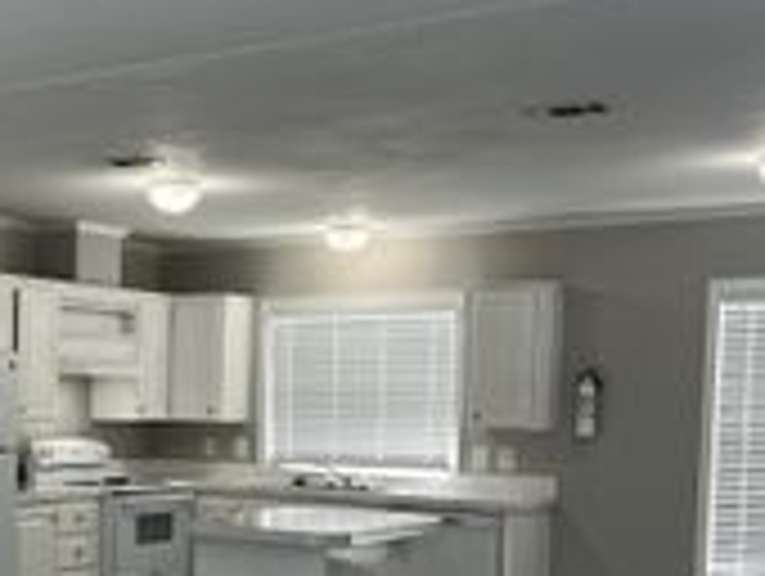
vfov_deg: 23.6
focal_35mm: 61
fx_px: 1350
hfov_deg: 29.8
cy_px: 482
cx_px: 27
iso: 64
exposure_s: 1/122
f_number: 1.6
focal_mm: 5.1
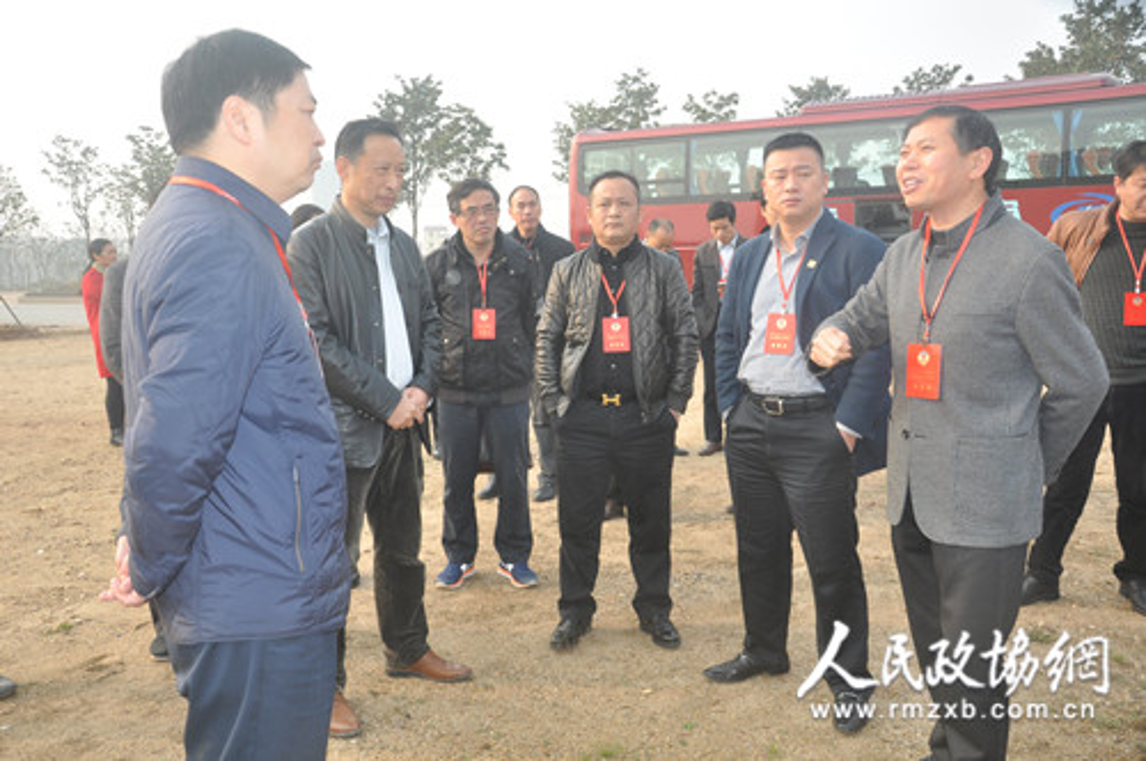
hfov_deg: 59.6
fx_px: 1001
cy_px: 380
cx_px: 573
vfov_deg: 41.6
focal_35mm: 32
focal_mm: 21
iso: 200
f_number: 7.1
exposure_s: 1/200
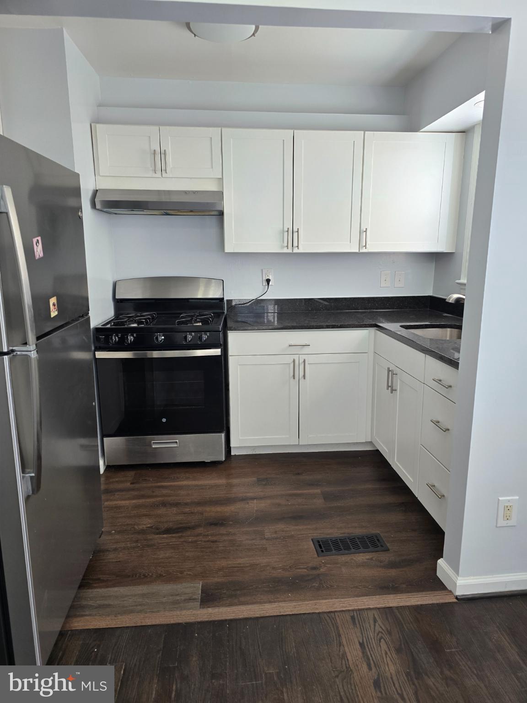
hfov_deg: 58.9
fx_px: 467
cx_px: 264
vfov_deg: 73.9
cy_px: 352
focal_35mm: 23
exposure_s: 1/120
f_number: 1.7
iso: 100
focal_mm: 6.3
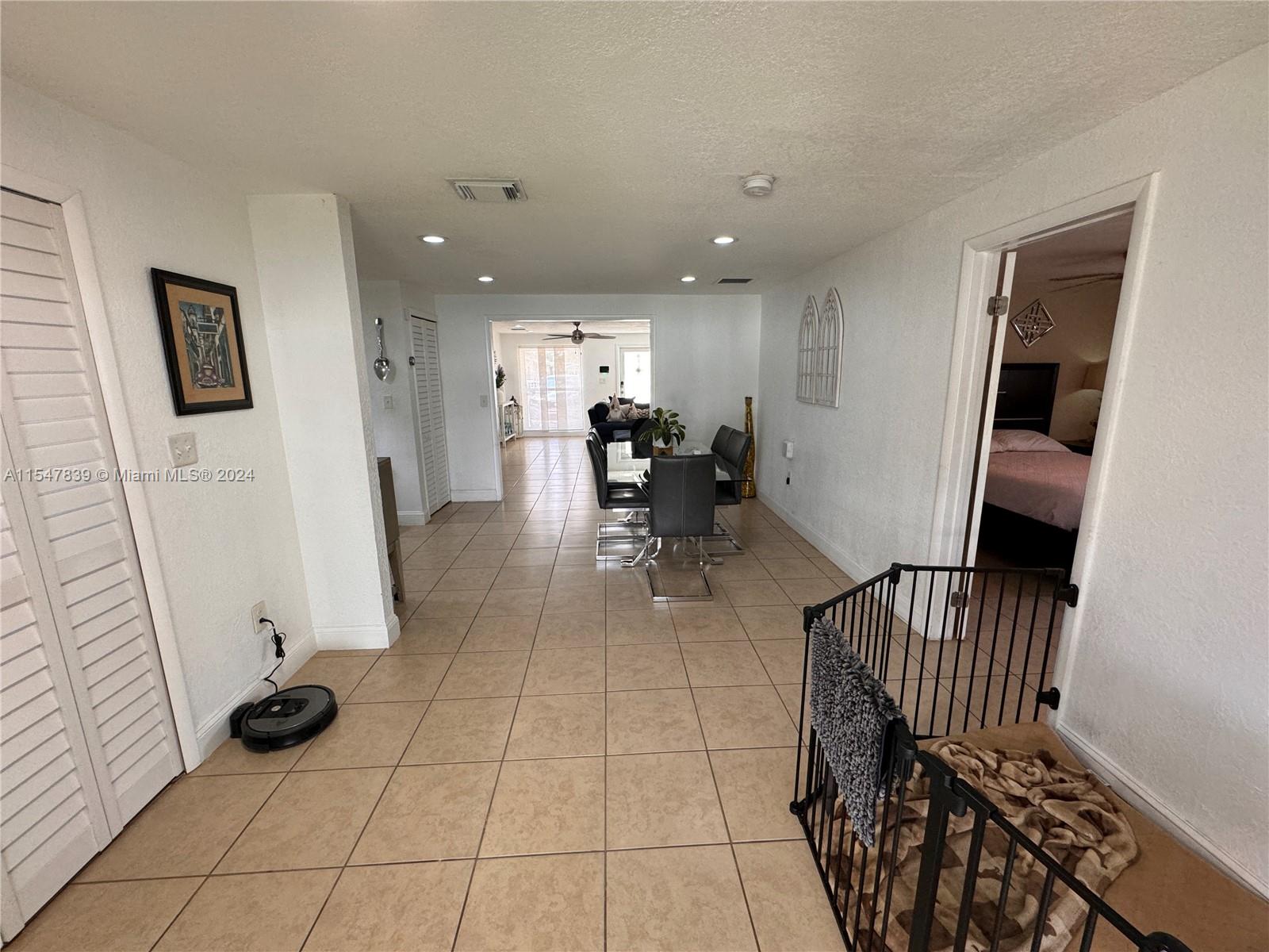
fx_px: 513
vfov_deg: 85.7
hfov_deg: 102.1
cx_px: 634
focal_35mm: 14
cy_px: 476
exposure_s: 1/120
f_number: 2.2
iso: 200
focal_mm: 2.22
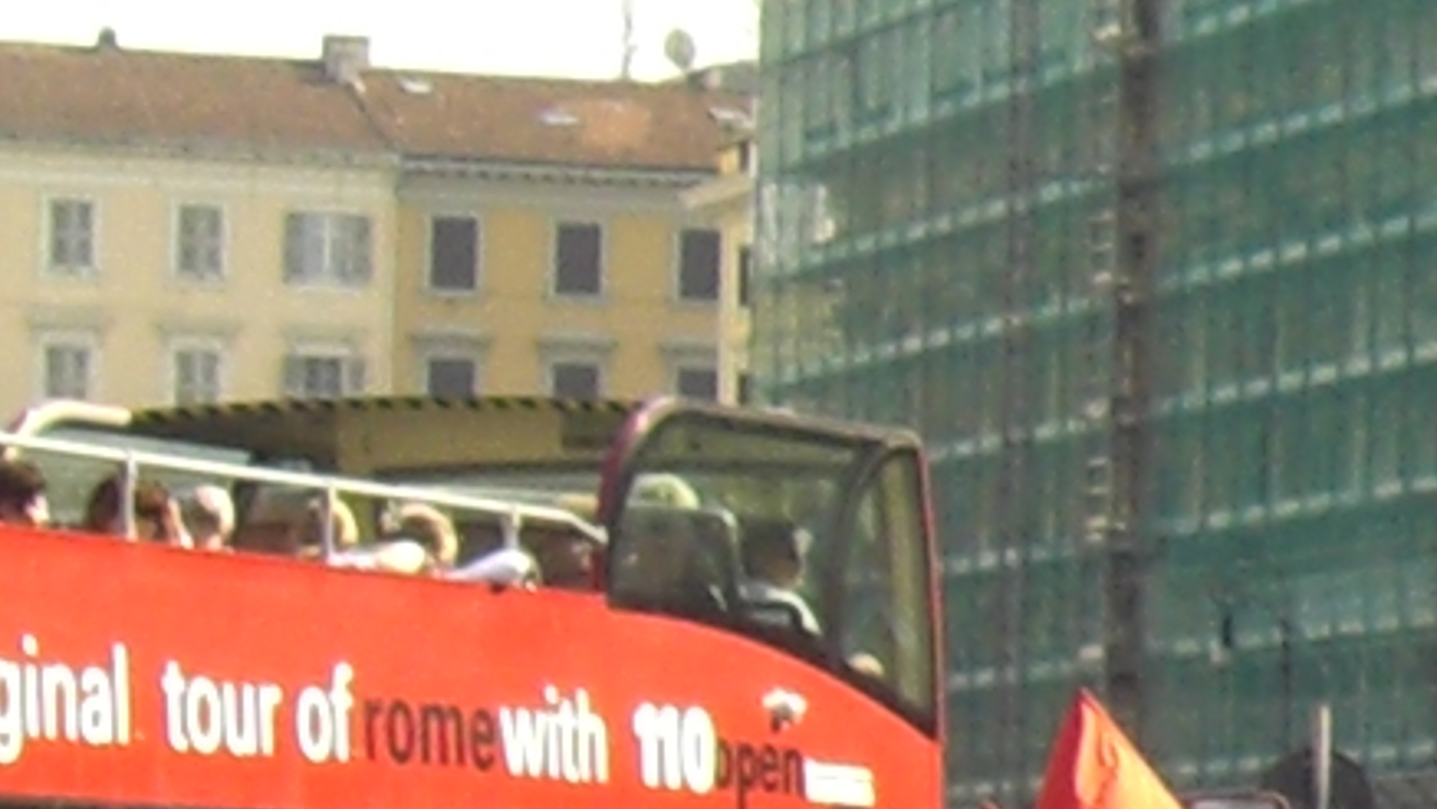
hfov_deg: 7.3
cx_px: 4127
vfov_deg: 4.5
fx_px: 10175
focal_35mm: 267
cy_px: 674
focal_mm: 6.3
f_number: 4.4
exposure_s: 1/200
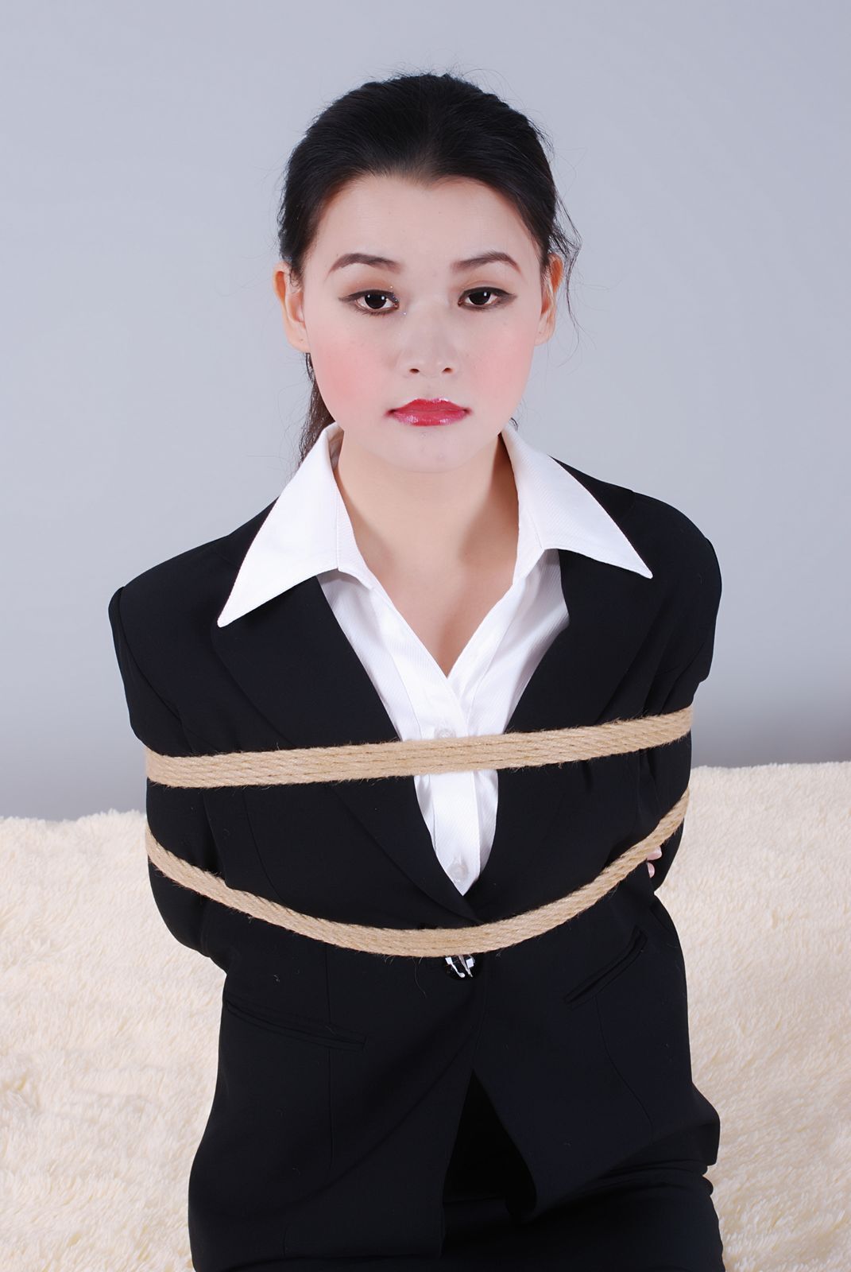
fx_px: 2334
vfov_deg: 30.5
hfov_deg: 20.7
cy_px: 636
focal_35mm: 66
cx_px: 426
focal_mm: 44
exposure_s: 1/8
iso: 100
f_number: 11
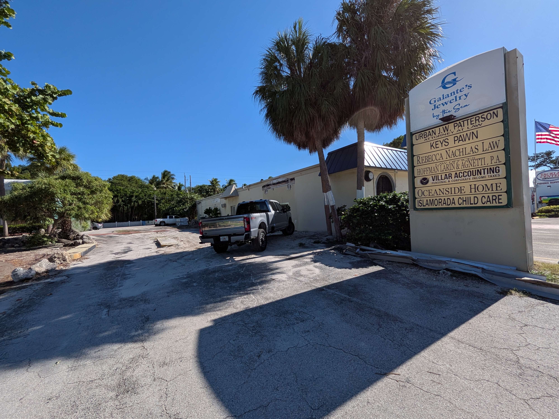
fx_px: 210
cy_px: 210
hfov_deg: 106.2
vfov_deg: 89.9
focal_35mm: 13
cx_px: 280
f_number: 2.2
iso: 32
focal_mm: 1.54
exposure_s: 1/1580
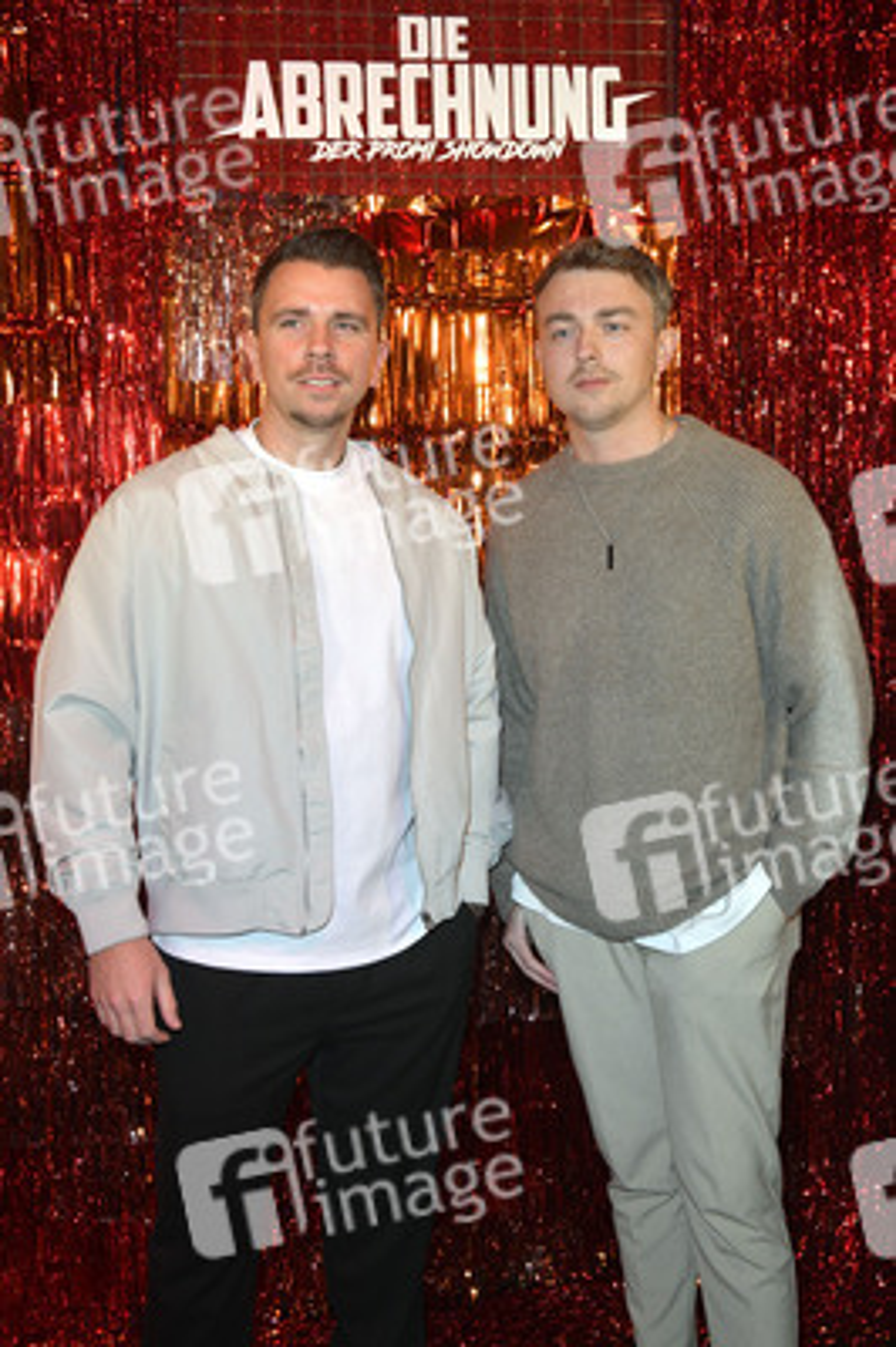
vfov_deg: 48.5
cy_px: 674
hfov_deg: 33.3
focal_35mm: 40
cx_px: 448
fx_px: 1496
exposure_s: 1/200
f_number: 6.3
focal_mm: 40
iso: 1600
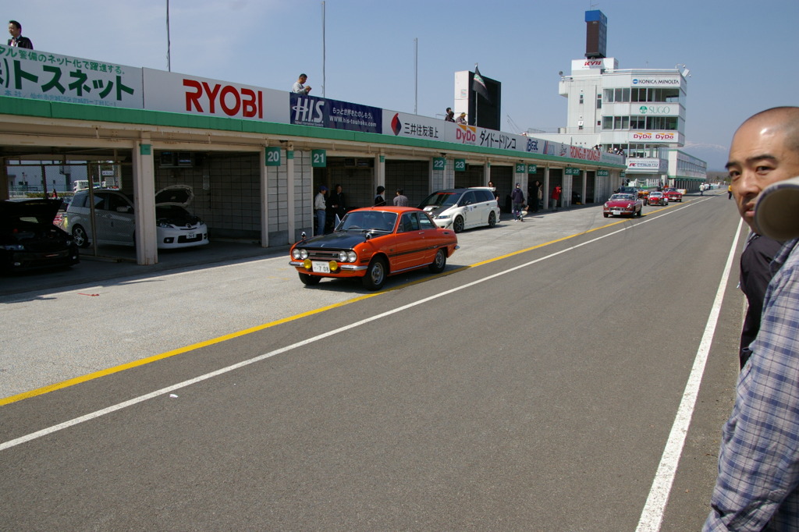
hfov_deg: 67.4
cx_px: 400
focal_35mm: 27
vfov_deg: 47.9
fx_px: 599
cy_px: 266
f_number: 8
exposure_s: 1/500
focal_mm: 18
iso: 200
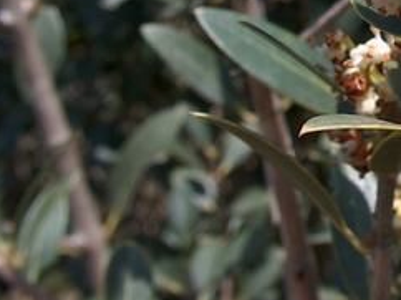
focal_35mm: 107
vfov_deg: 13.4
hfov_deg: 17.6
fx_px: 1238
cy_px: -61
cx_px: 464
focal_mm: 7.6
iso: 100
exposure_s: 1/412
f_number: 4.8
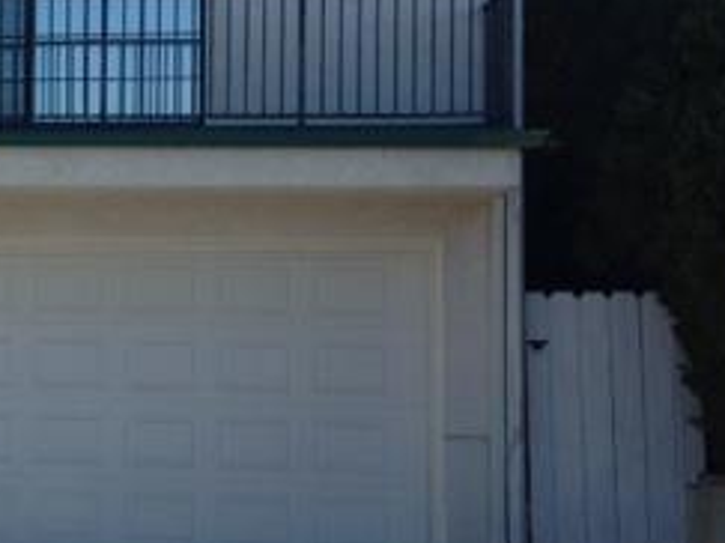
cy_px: 254
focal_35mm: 87
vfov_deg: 17.0
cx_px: -191
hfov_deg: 20.7
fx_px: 1821
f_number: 2.4
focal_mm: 4.12
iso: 50
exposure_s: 1/1063
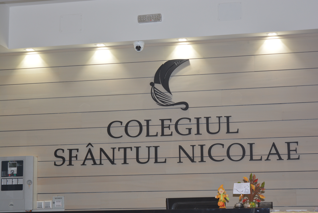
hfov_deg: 24.6
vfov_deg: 16.6
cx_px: 159
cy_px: 106
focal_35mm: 82
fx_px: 729
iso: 500
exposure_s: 1/15
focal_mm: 55
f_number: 5.6
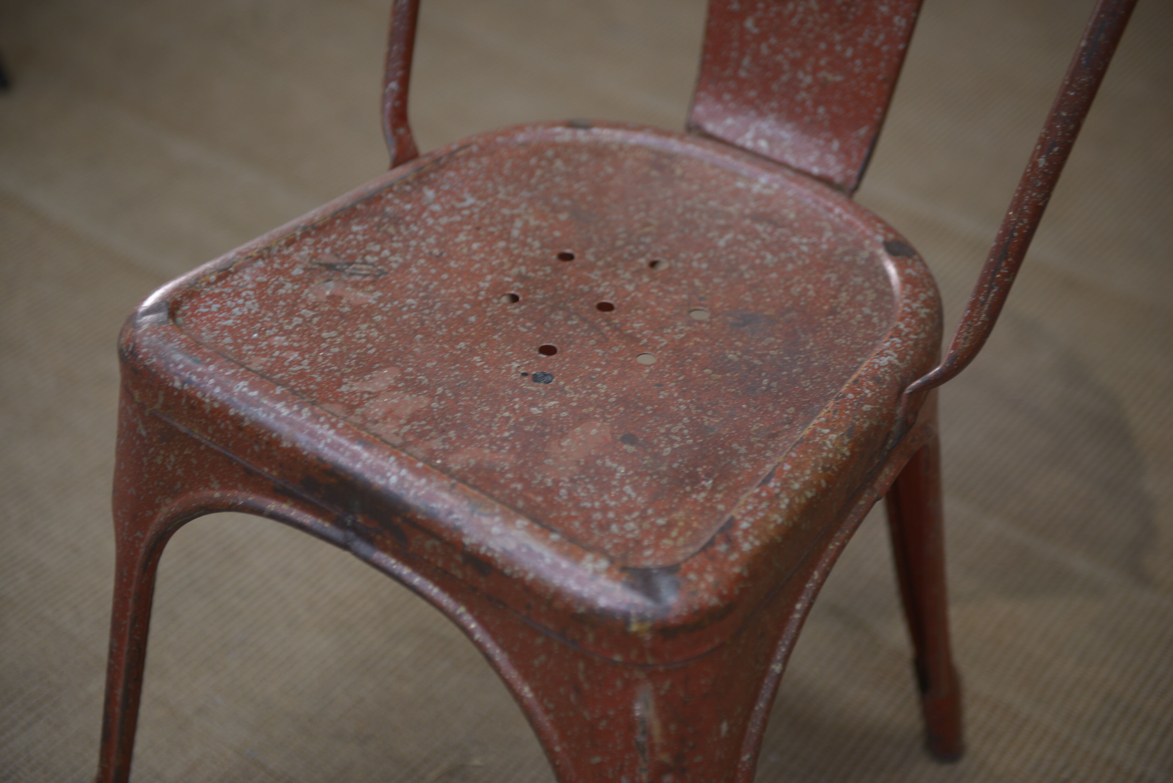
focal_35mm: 58
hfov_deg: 34.5
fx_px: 1890
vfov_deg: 23.4
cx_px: 586
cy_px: 392
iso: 160
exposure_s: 1/50
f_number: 2.8
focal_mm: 58
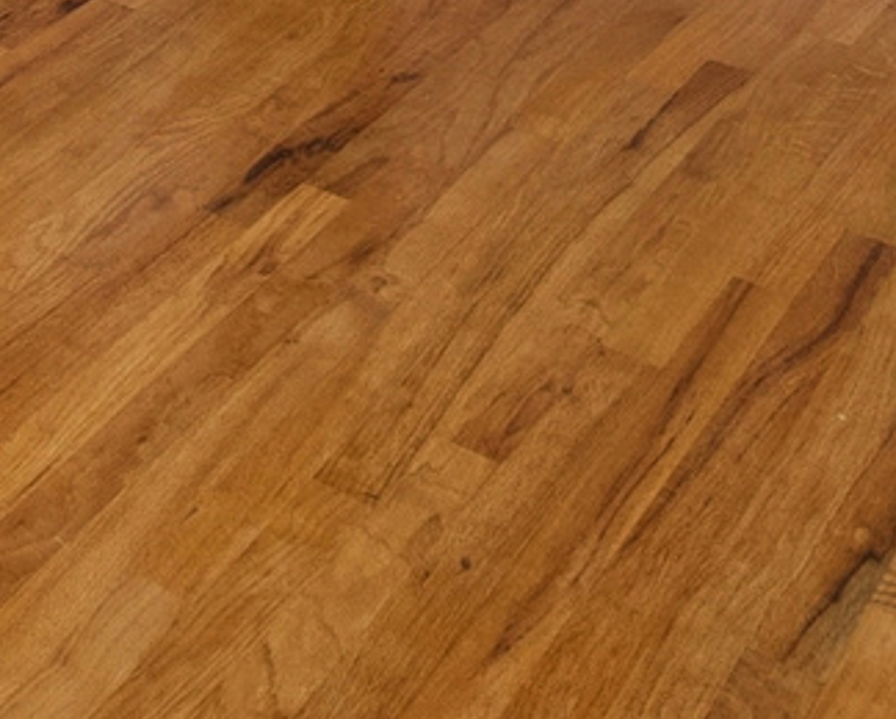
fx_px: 2204
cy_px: -1031
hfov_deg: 17.5
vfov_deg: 13.4
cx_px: -827
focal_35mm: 83
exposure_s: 1/60
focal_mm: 14
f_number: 8
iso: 640
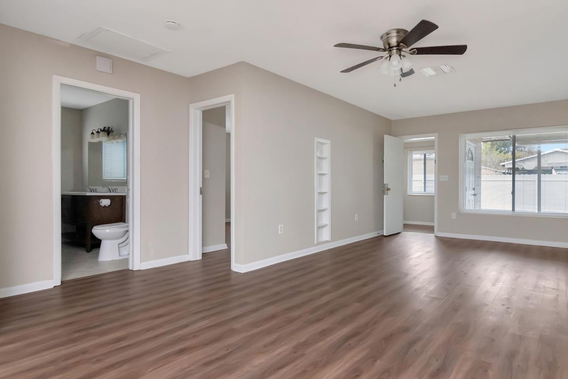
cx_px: 322
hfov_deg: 84.7
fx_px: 309
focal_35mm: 20
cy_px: 202
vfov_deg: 62.9
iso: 2000
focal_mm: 11
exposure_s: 1/200
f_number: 7.1
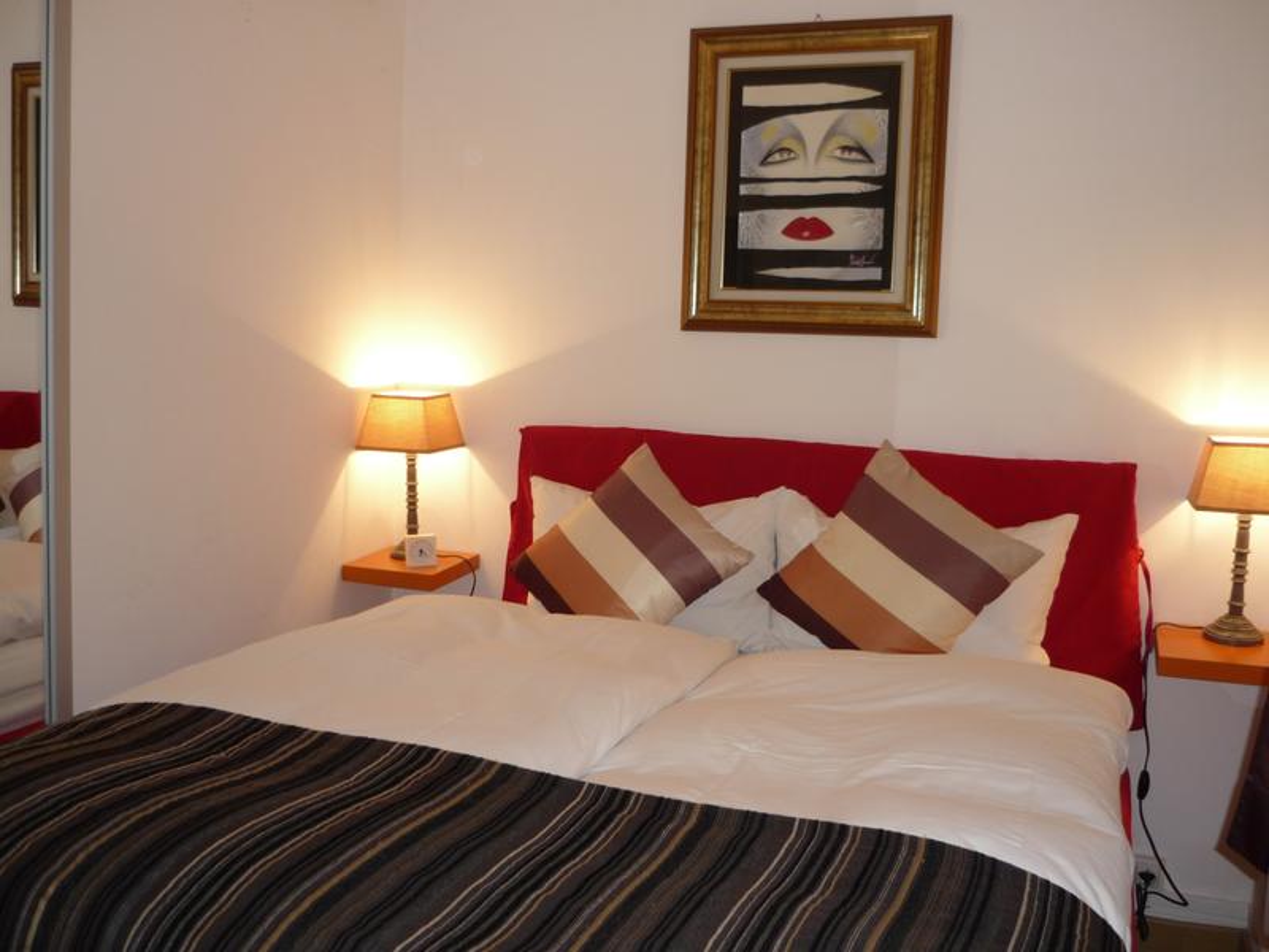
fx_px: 1210
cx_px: 634
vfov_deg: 42.9
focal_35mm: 33
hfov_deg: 55.4
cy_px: 476
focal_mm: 5.5
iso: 100
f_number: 2.8
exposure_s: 1/30
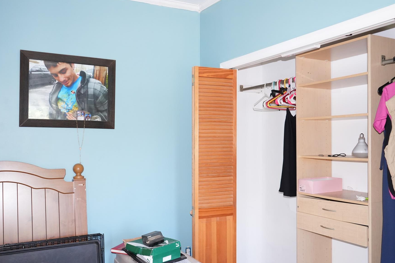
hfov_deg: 57.2
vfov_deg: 39.9
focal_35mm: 33
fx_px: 362
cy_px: 143
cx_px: 191
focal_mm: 28
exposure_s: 1/160
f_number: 3.5
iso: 4000
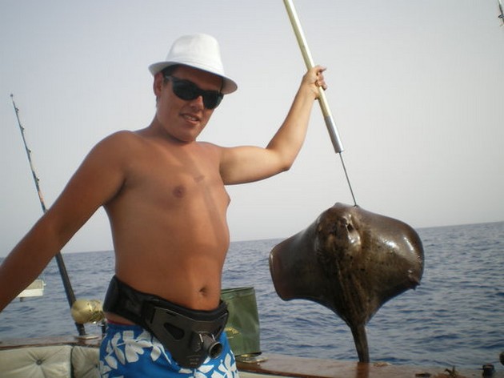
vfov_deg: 39.6
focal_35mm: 36
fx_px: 524
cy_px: 189
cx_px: 252
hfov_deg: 51.4
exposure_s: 1/320
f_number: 4.6
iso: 50
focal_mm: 6.3
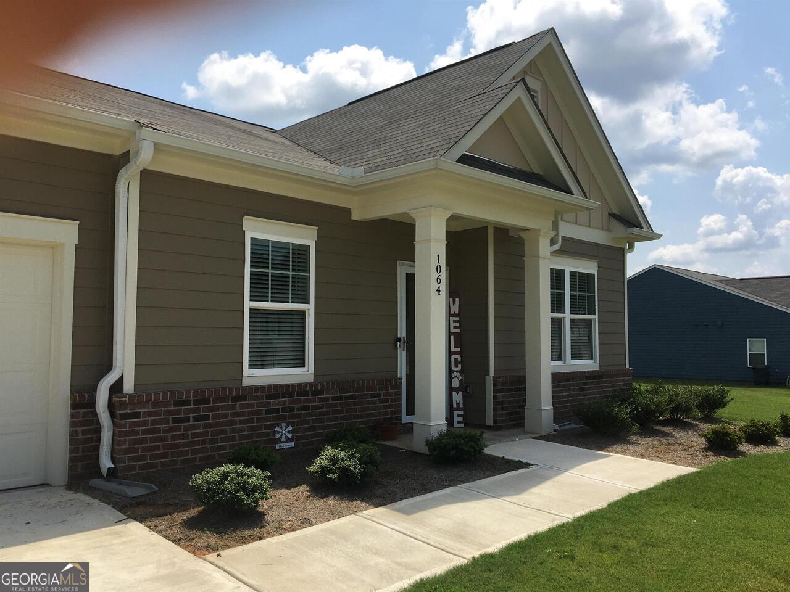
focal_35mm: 29
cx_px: 395
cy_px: 296
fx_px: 662
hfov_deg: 61.7
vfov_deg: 48.2
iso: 25
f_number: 2.2
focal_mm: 4.15
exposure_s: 1/2331
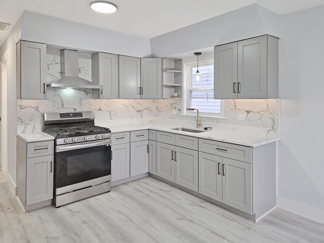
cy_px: 122
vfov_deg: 58.9
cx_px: 162
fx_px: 215
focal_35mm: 23
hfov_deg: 73.9
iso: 100
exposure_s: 1/120
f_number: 1.8
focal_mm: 5.4
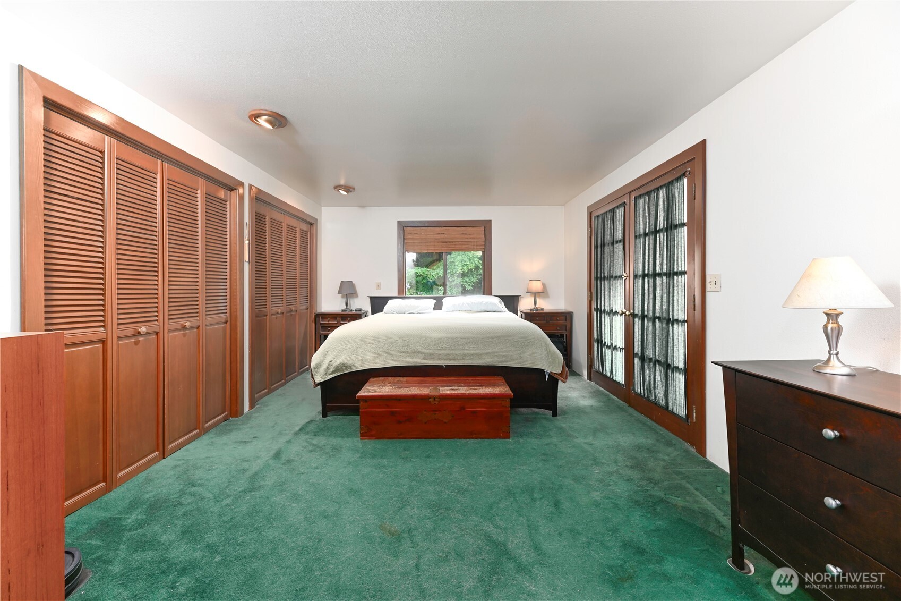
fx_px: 350
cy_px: 300
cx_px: 450
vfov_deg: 81.2
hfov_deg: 104.3
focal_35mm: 14
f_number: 7.1
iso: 320
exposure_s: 1/30
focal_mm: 14
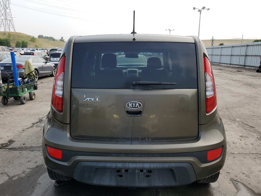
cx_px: 130
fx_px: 196
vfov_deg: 53.1
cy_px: 98
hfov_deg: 67.3
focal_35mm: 26
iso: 50
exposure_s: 1/1250
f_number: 1.5
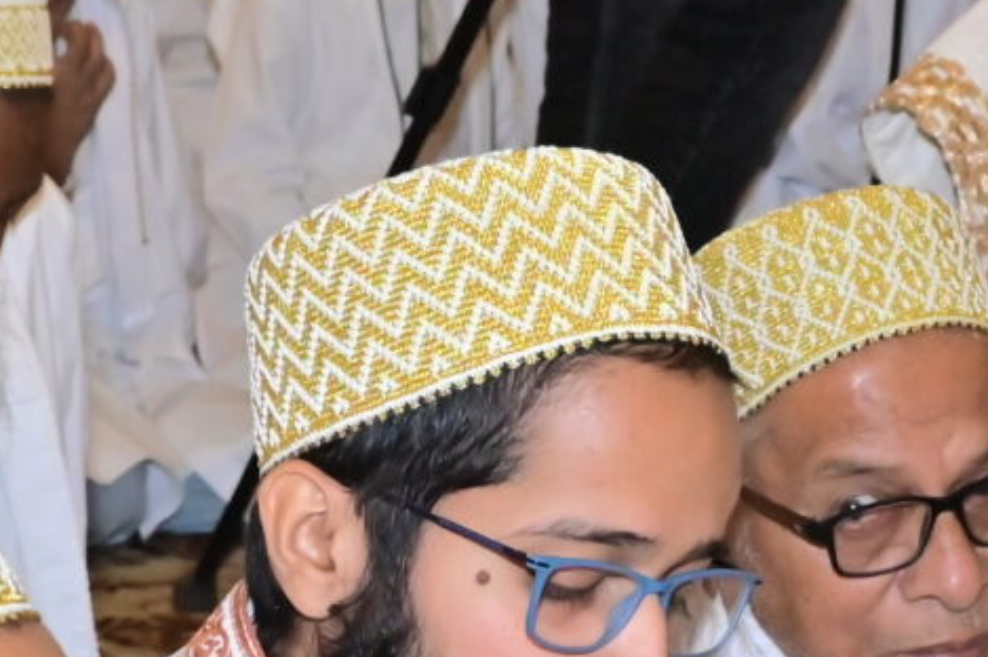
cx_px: 813
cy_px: 1279
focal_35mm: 224
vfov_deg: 6.0
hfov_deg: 9.2
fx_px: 6143
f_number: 8
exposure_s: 1/125
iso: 1600
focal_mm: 41
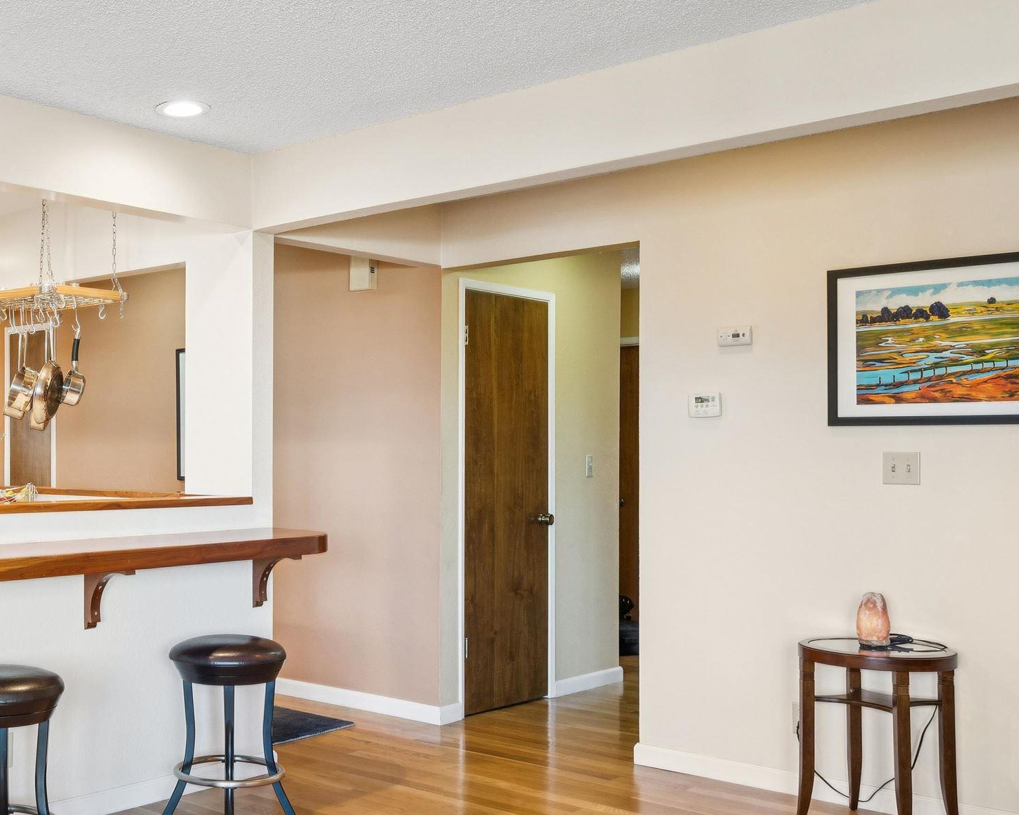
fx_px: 1176
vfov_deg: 38.2
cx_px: 158
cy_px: 422
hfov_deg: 43.9
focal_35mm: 39
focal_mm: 20
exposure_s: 1/6
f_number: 9
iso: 400
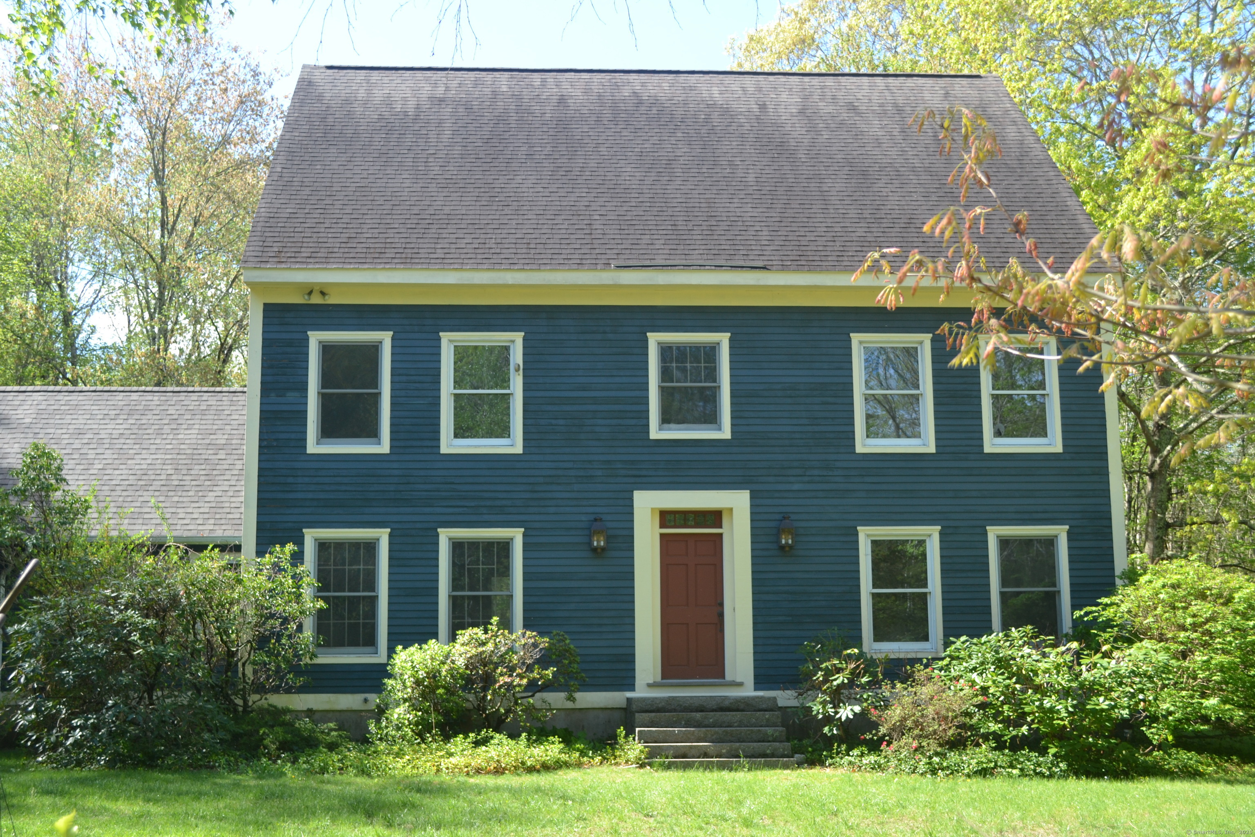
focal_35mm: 42
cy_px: 418
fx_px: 1464
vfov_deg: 31.9
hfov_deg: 46.4
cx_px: 628
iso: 160
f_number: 5.6
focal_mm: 28
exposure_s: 1/125
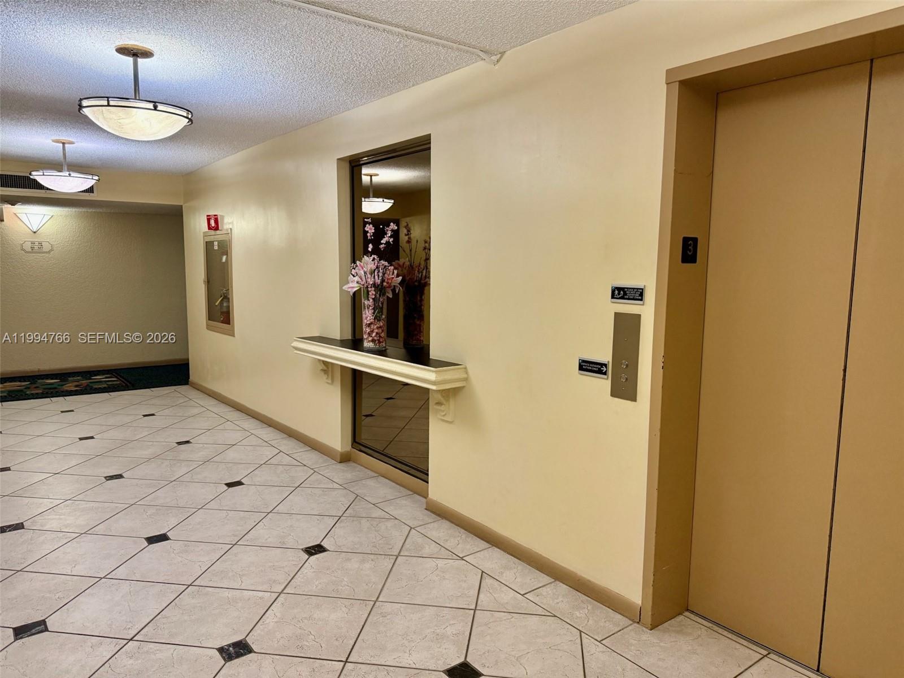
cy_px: 339
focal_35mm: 24
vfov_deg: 56.8
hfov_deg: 71.6
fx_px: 627
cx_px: 452
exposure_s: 1/60
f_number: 1.78
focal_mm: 6.76
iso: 250
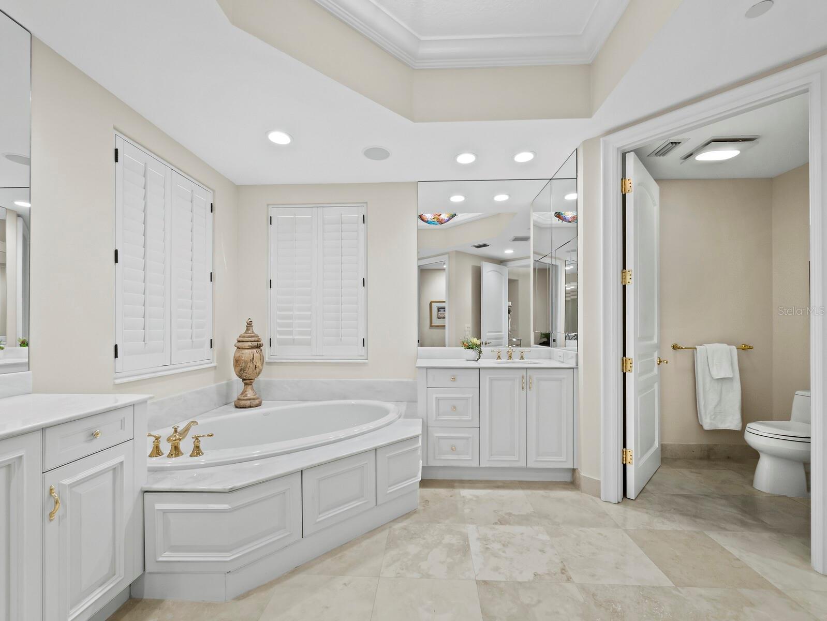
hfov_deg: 102.0
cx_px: 414
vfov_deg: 85.7
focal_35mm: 14
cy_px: 310
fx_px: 335
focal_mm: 7
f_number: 11
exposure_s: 1/2.5
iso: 400
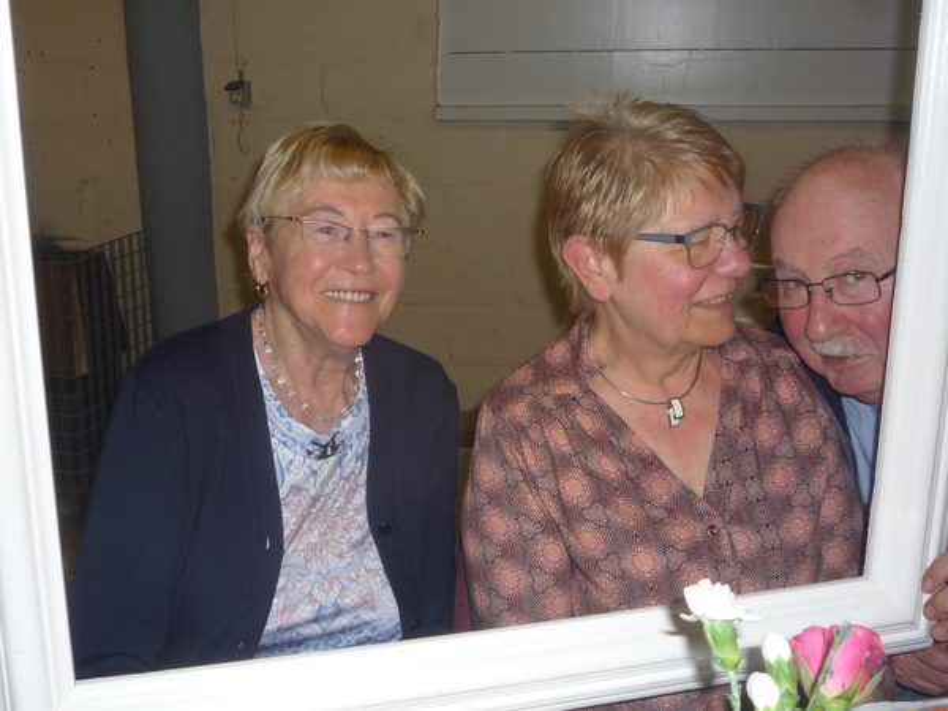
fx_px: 1095
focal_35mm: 40
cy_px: 356
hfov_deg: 46.8
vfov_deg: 36.0
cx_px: 474
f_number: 4.3
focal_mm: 7
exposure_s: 1/30
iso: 100
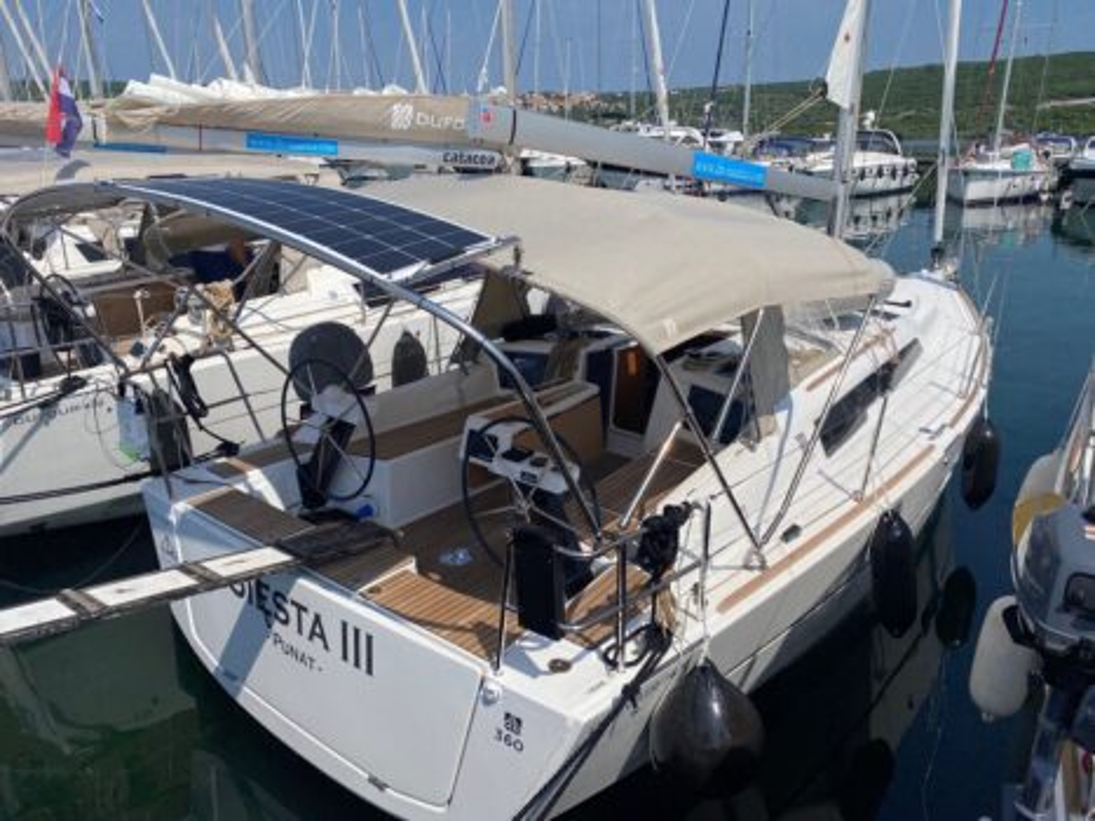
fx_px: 822
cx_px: 548
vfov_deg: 53.0
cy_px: 410
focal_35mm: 26
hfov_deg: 67.3
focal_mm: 4.25
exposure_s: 1/6061
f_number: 1.8
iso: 32
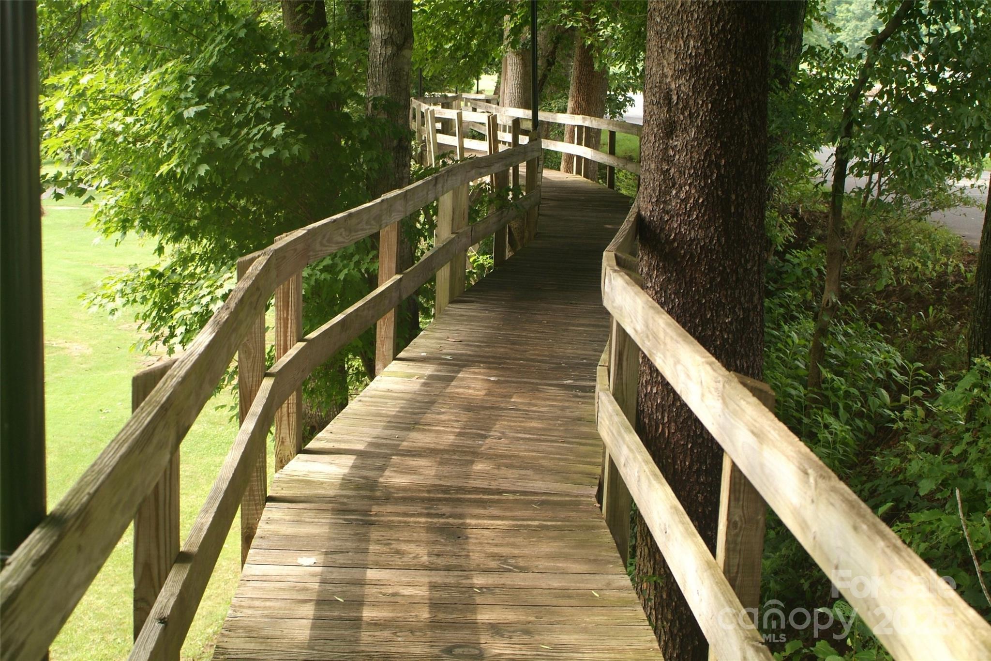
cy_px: 330
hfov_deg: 38.9
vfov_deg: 26.5
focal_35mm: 51
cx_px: 496
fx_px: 1404
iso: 400
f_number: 4.8
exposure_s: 1/180
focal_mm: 34
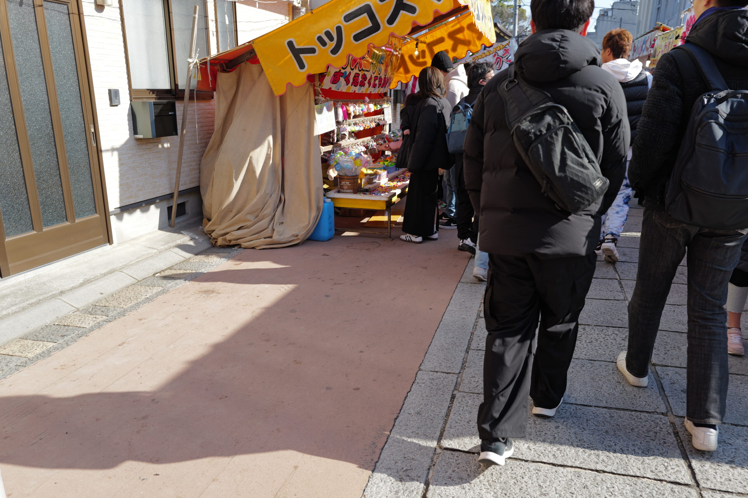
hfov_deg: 65.5
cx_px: 374
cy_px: 249
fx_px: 581
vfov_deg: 46.4
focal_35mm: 28
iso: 100
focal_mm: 28
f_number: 4.5
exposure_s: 1/250
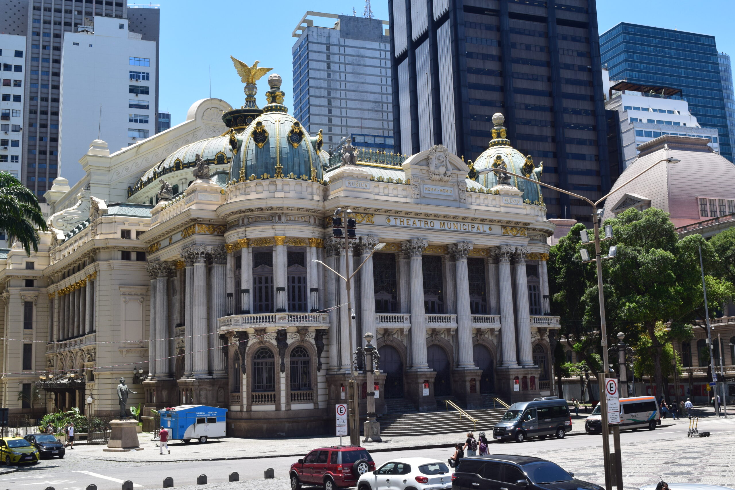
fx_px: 857
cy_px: 245
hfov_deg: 46.4
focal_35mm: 42
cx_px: 368
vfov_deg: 31.9
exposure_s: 1/320
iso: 400
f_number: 10
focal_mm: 28
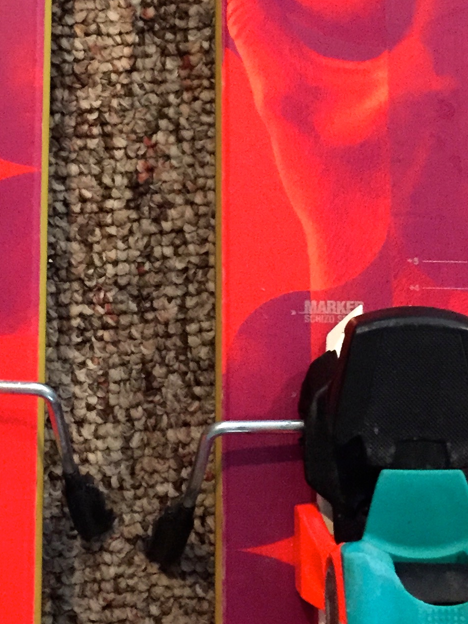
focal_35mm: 76
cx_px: 155
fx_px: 1370
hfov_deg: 19.3
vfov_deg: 25.4
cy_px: 159
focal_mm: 4.15
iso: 400
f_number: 2.2
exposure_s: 1/15
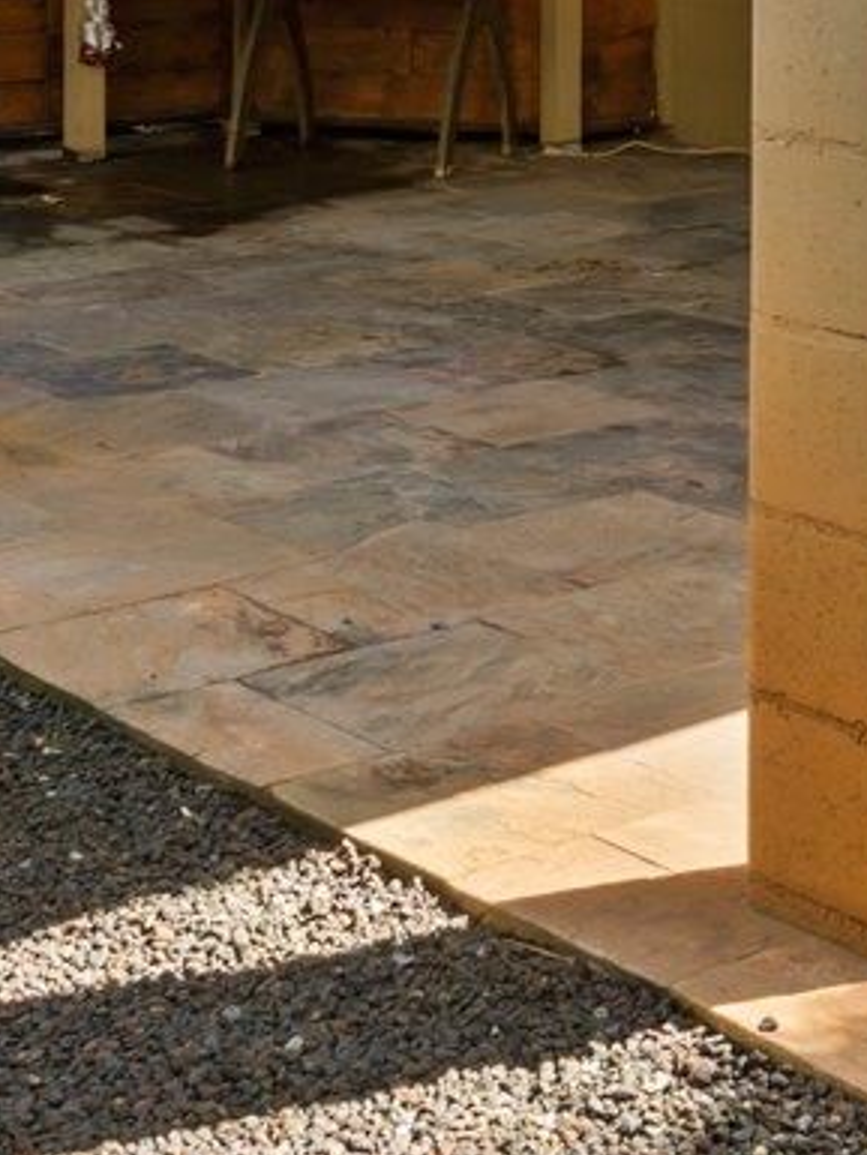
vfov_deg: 20.5
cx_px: 957
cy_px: -356
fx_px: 2904
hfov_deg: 16.5
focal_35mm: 87
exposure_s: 1/5
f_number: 8
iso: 100
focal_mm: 17
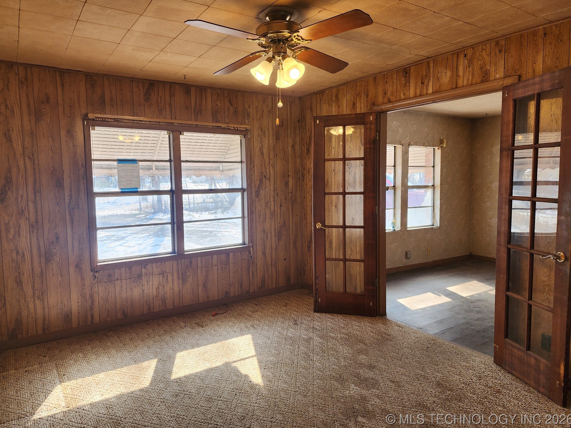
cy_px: 209
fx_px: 396
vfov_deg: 56.8
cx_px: 279
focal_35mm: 24
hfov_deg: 71.6
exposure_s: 1/120
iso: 50
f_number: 1.8
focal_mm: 6.4
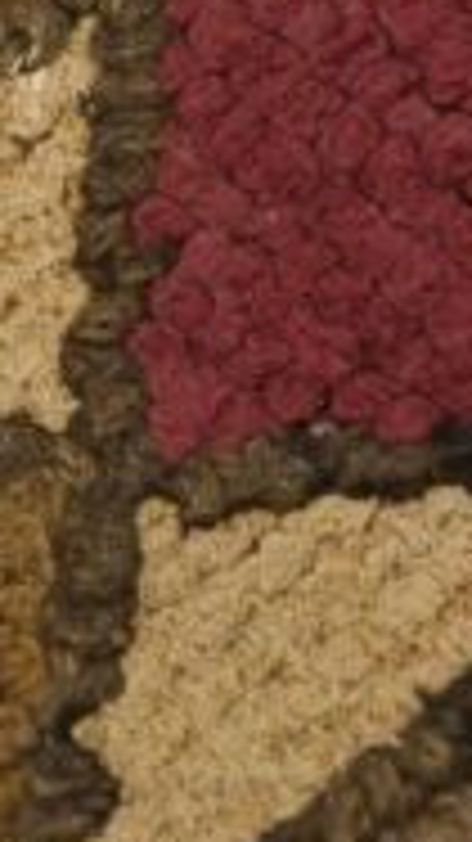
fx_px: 8422
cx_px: -162
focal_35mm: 378
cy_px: 61
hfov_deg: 3.2
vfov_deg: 5.7
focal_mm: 50
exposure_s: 1/80
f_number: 5
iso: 1600
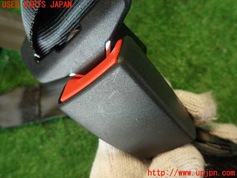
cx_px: 118
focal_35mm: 25
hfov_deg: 69.4
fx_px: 171
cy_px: 89
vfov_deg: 54.9
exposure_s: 1/50
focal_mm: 4.5
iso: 200
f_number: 2
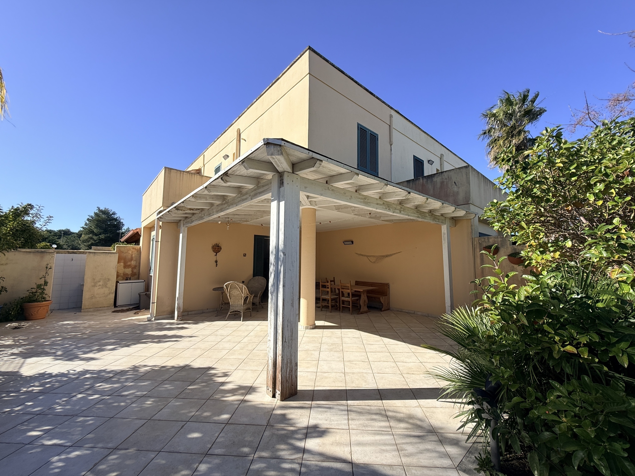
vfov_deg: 85.7
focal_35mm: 14
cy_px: 238
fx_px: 257
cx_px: 318
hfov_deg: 102.1
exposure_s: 1/1259
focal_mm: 2.22
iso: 50
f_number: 2.2
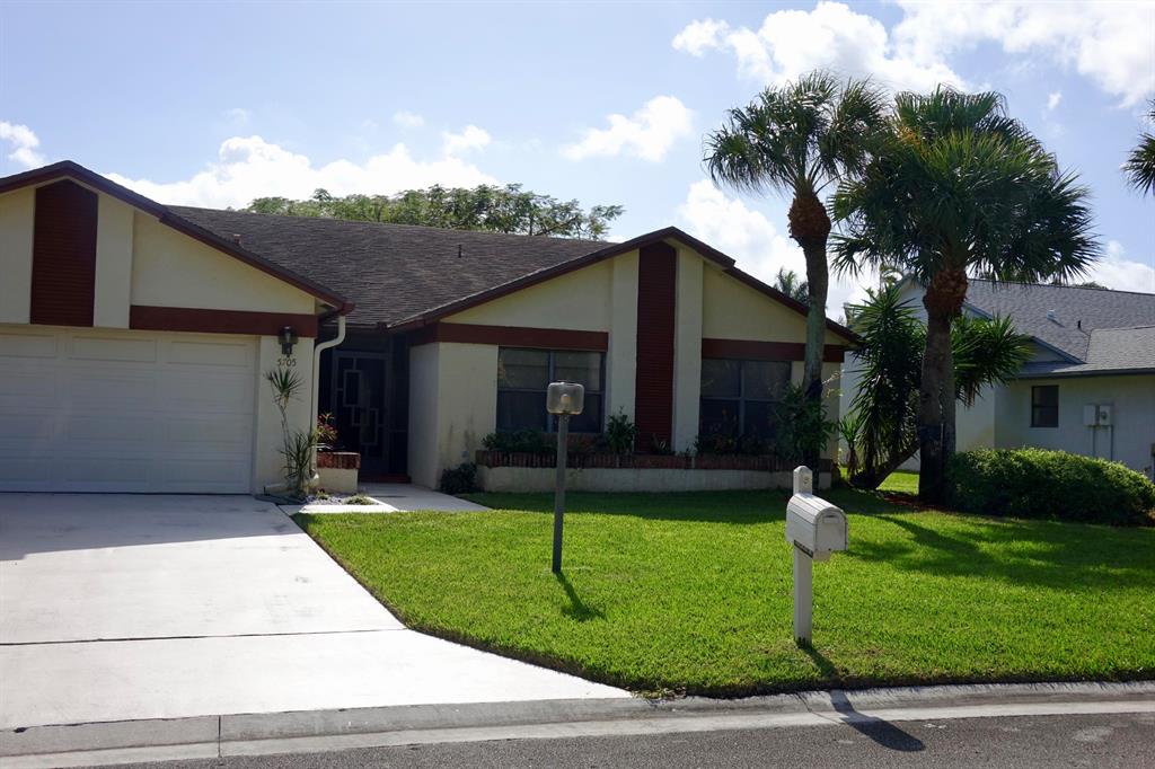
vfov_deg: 35.0
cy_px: 384
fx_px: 1219
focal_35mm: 38
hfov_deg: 50.7
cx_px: 578
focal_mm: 13.94
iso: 125
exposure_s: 1/800
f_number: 5.6
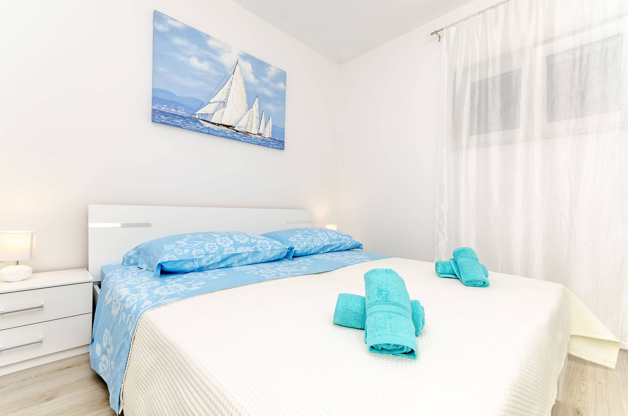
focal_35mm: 15
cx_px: 314
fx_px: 261
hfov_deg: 100.5
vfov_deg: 77.1
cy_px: 208
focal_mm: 10
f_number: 10
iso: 250
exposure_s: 1/80
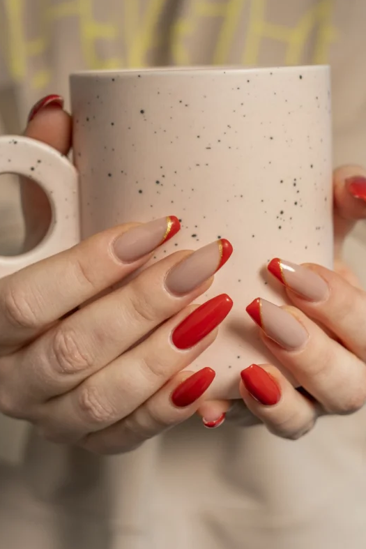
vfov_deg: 29.1
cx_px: 169
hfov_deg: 19.7
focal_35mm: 69
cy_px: 208
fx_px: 1052
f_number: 4
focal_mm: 35
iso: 200
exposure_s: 1/125
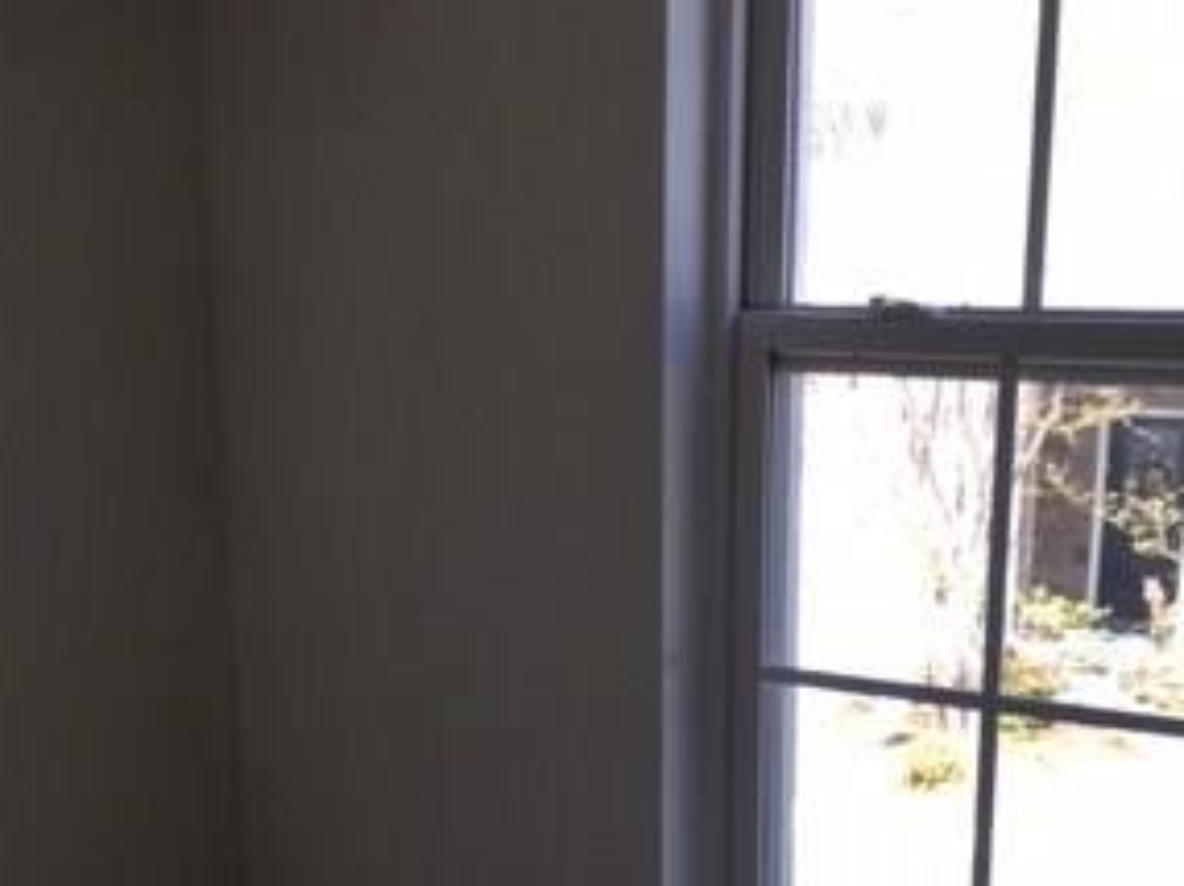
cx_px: 422
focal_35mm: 65
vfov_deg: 21.7
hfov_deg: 29.7
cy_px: 894
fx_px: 2221
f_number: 2.2
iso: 32
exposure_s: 1/120
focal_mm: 4.15
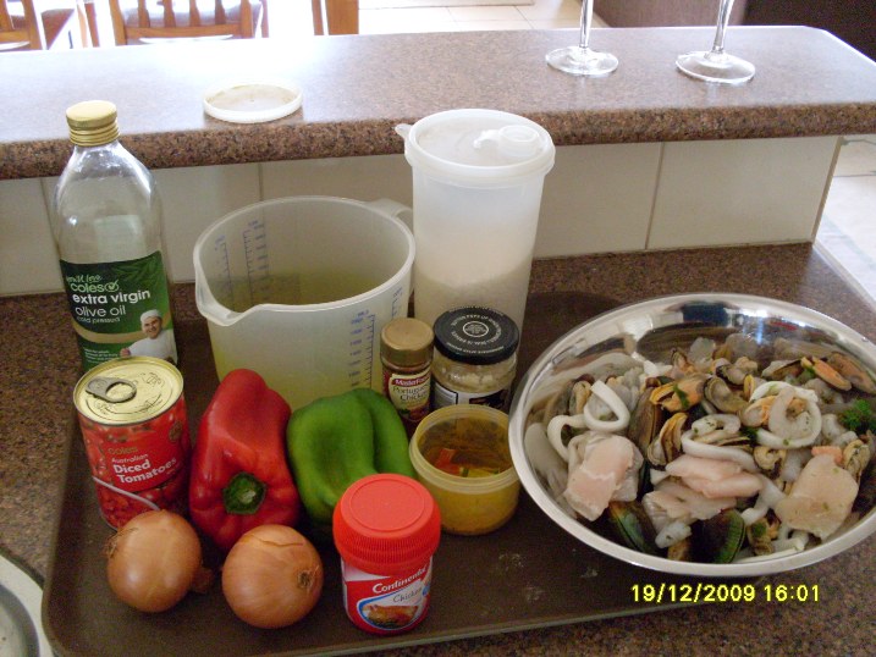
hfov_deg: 49.0
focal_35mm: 38
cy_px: 328
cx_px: 438
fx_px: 962
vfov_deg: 37.7
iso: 200
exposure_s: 1/10
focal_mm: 6.3
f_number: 2.8
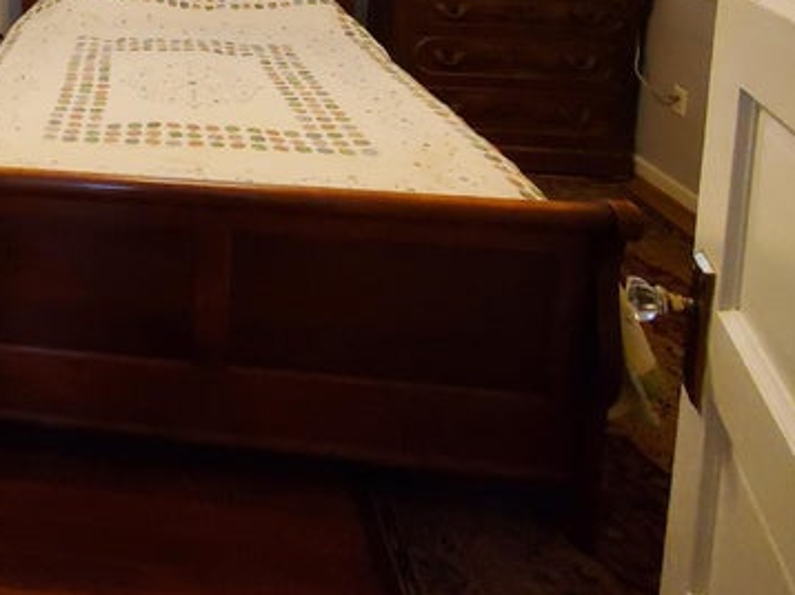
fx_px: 711
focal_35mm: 31
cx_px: 46
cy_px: -60
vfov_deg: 37.8
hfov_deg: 50.2
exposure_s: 1/60
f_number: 2.2
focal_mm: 1.8
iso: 400
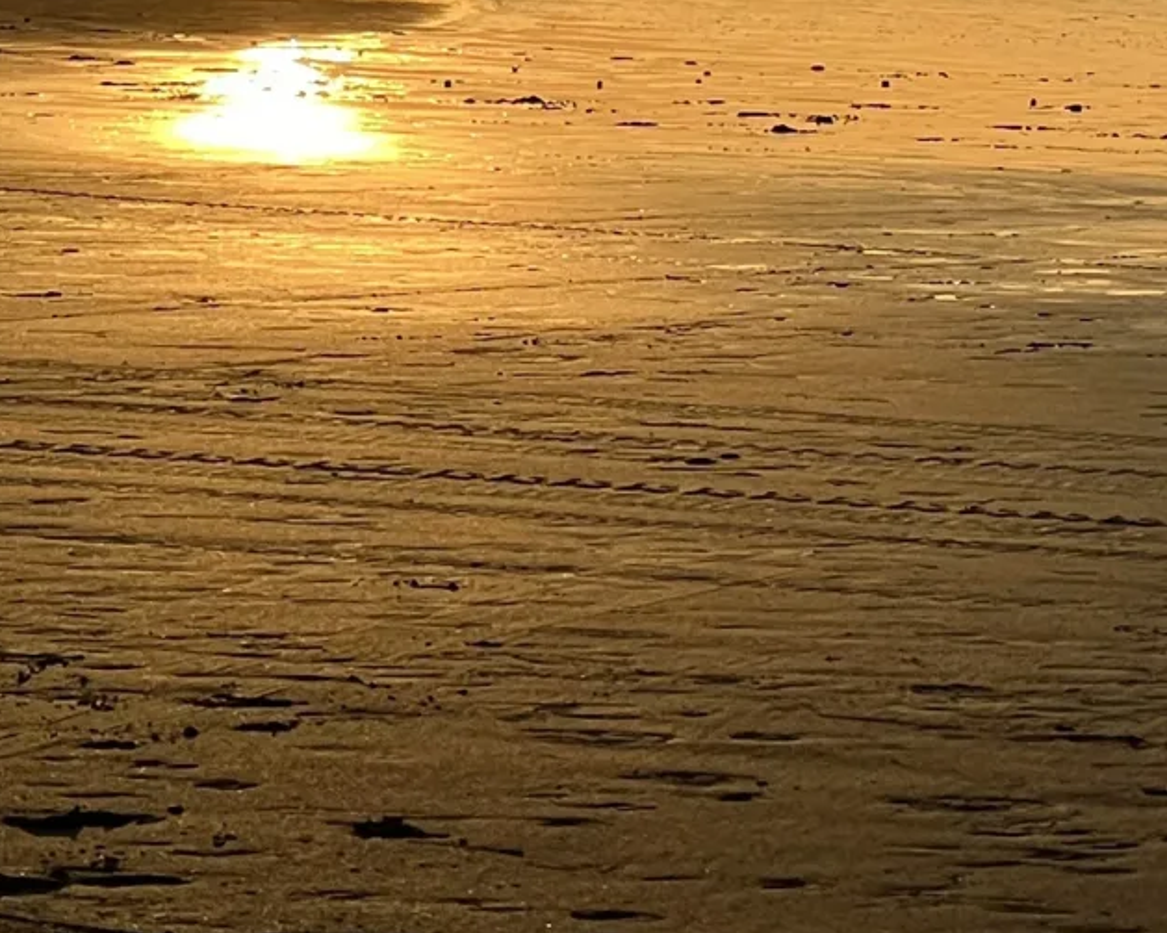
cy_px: -714
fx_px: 10567
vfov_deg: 5.0
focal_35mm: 306
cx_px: 2028
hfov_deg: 6.2
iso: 20
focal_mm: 9
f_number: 2.8
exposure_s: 1/2660
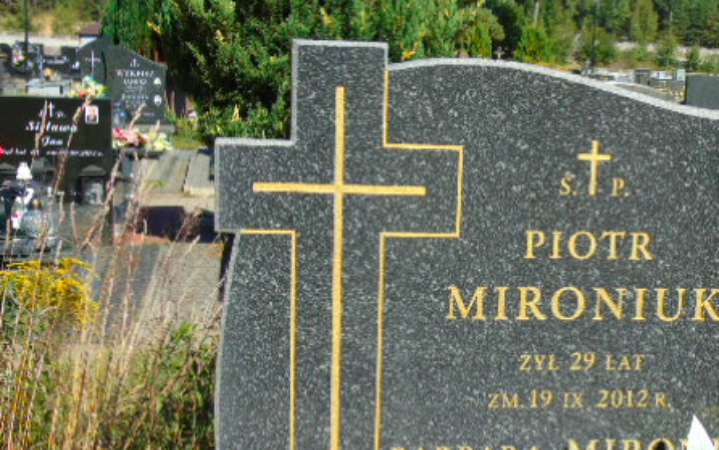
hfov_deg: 29.1
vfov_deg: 18.5
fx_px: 1372
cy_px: 318
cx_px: 498
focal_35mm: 70
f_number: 4.1
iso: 80
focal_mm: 8.2
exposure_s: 1/500
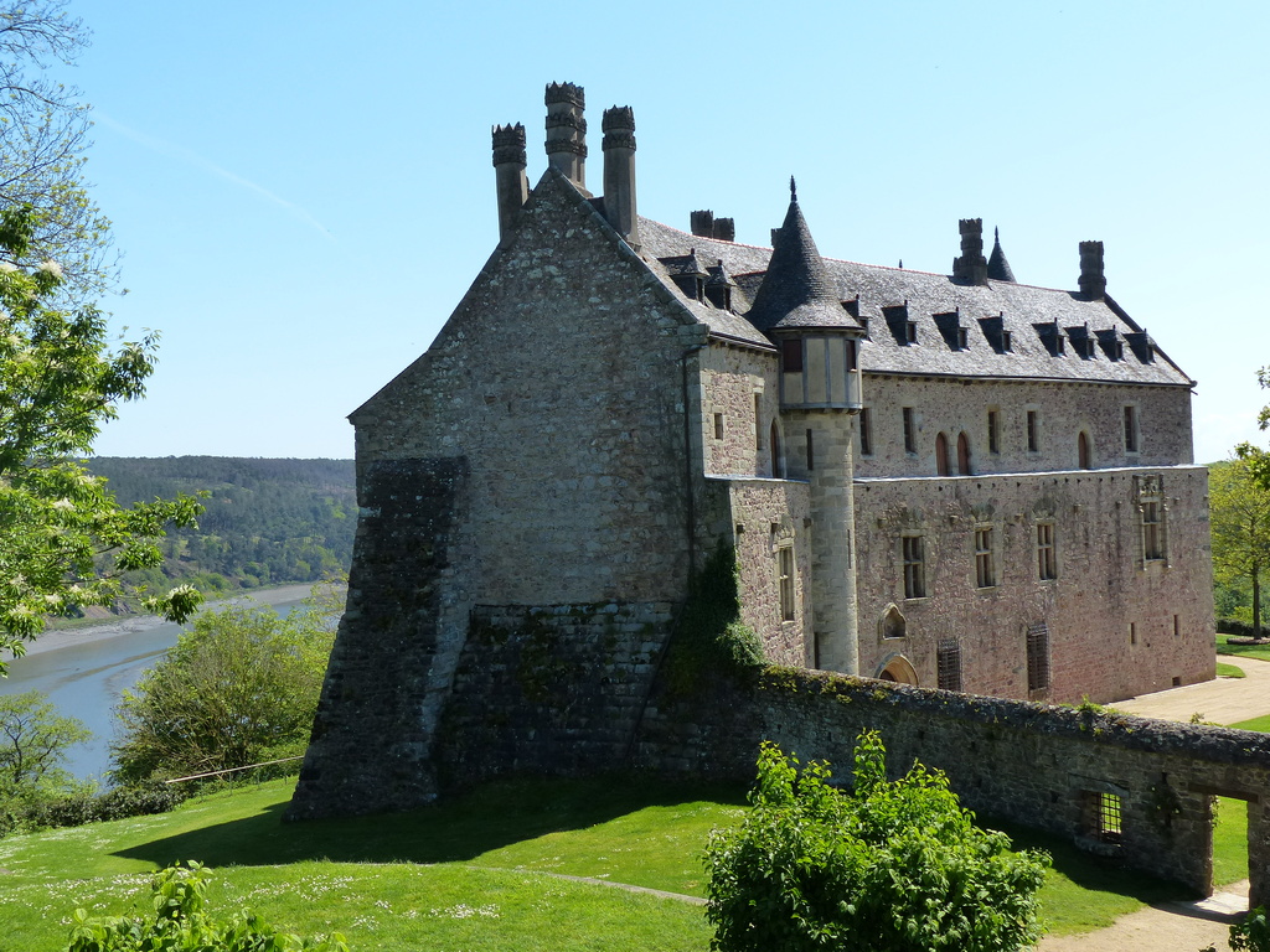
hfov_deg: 46.8
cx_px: 635
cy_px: 476
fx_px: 1468
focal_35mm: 40
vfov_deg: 36.0
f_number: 4
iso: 160
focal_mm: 7.1
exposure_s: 1/640
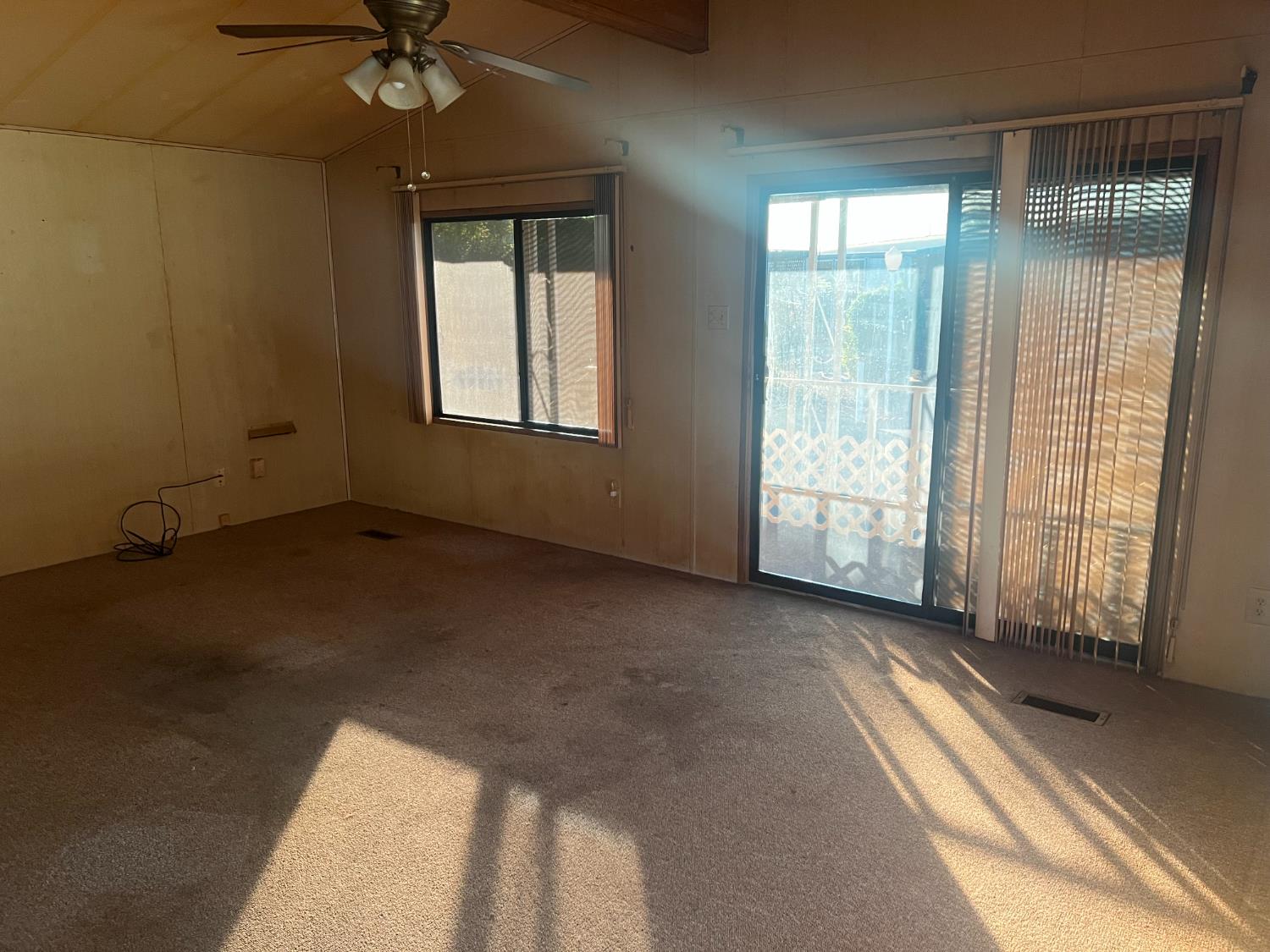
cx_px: 635
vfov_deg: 53.1
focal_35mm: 26
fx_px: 954
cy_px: 476
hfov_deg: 67.3
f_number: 1.5
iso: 250
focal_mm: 5.7
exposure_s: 1/60
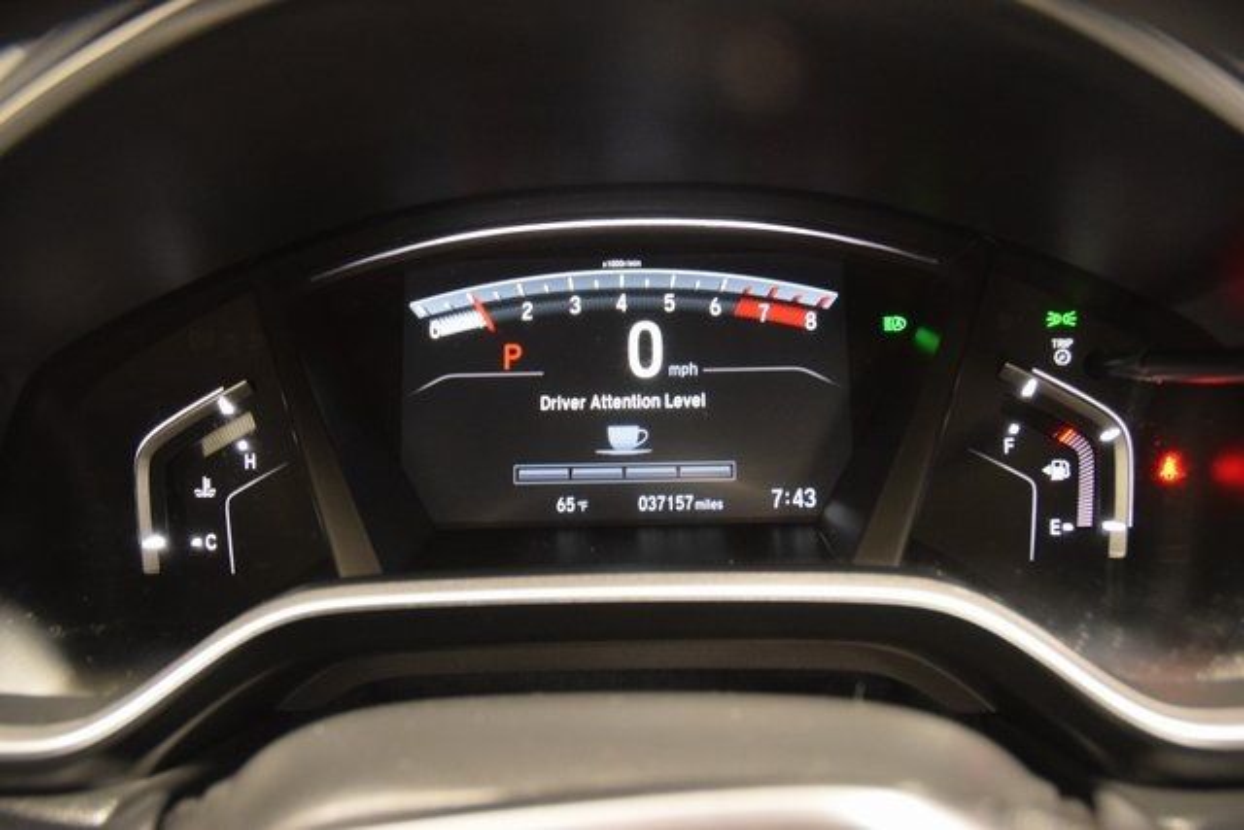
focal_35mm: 33
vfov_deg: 40.0
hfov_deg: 57.2
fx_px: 1141
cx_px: 622
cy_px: 415
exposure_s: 1/13
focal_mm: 22
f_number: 3.5
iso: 3200
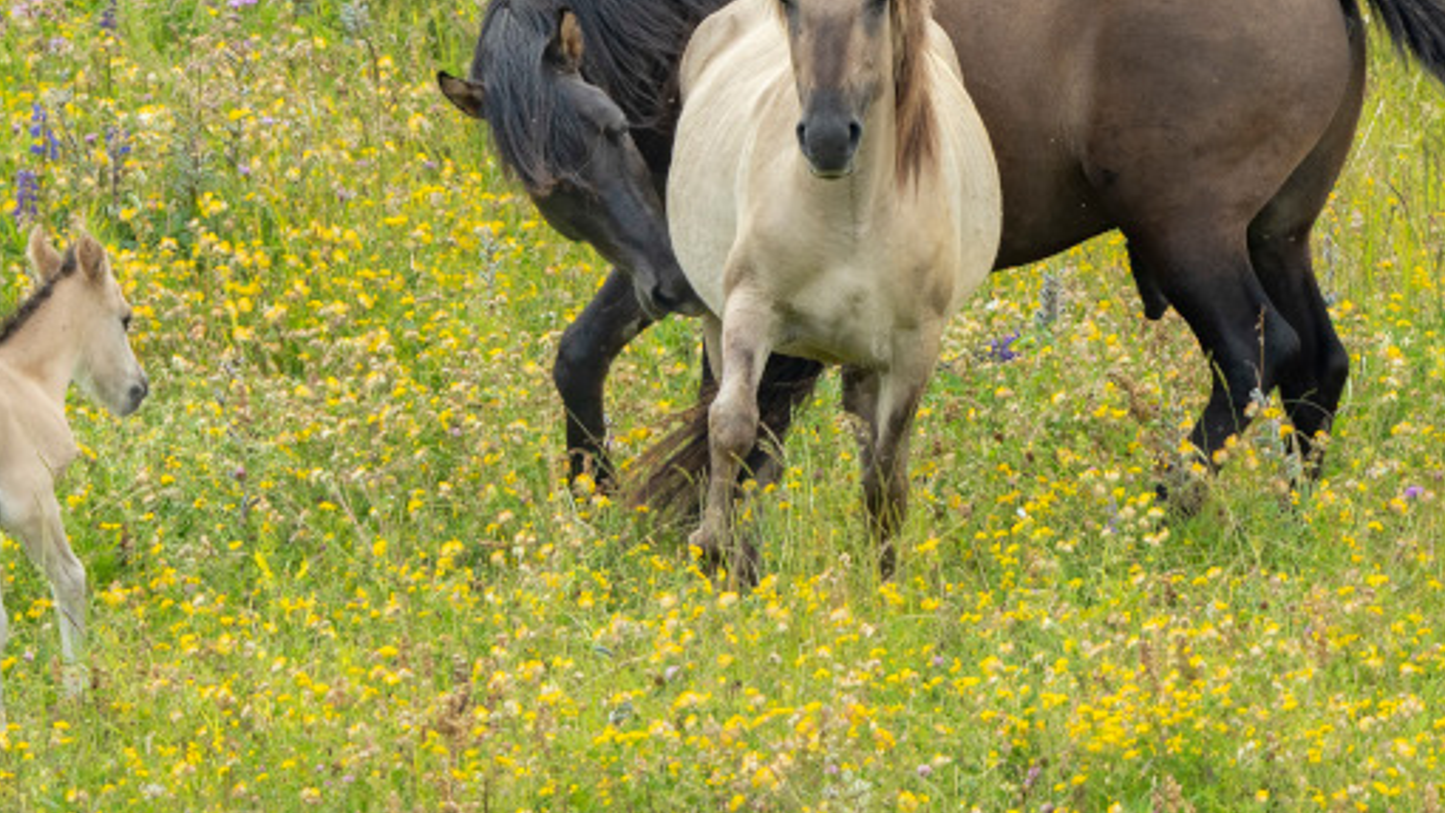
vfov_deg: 0.7
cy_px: -130
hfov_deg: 1.3
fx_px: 63726
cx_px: 1255
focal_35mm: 1663
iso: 400
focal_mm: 506
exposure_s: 1/640
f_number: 7.1
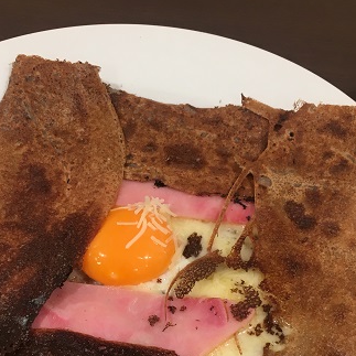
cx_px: 161
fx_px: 558
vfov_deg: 34.8
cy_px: 253
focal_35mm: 48
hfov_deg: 35.3
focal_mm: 4.15
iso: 50
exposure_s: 1/30
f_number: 2.2
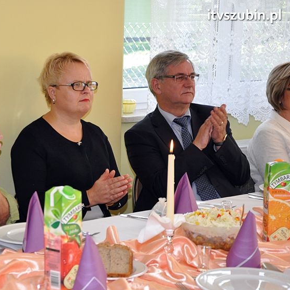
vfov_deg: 18.7
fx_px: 881
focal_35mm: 93
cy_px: 144
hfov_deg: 18.6
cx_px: 72
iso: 800
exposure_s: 1/125
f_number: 5.6
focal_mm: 48
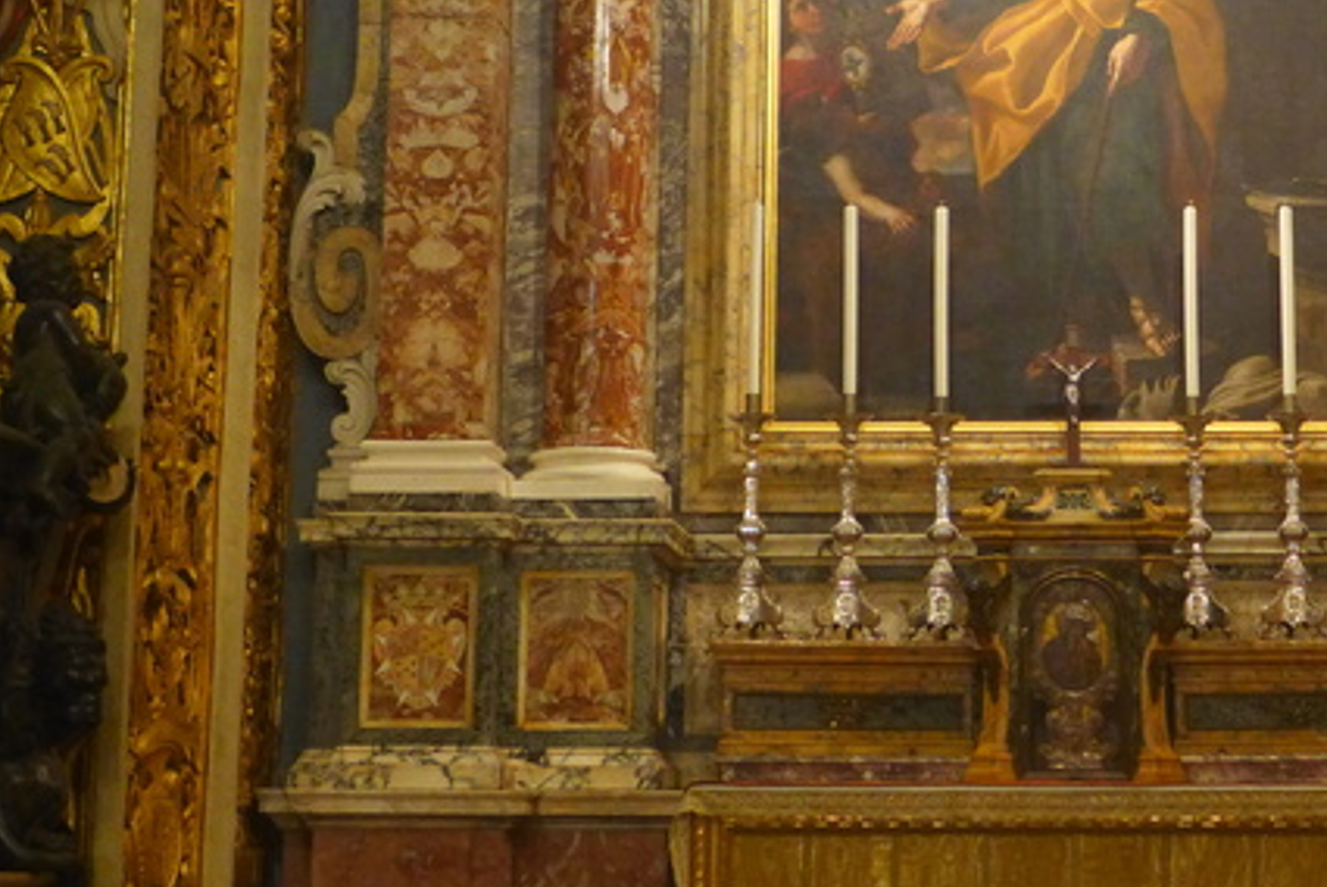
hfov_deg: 21.5
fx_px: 3430
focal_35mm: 93
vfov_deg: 14.7
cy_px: 222
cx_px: 1113
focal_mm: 10.8
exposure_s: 1/50
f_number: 1.9
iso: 800
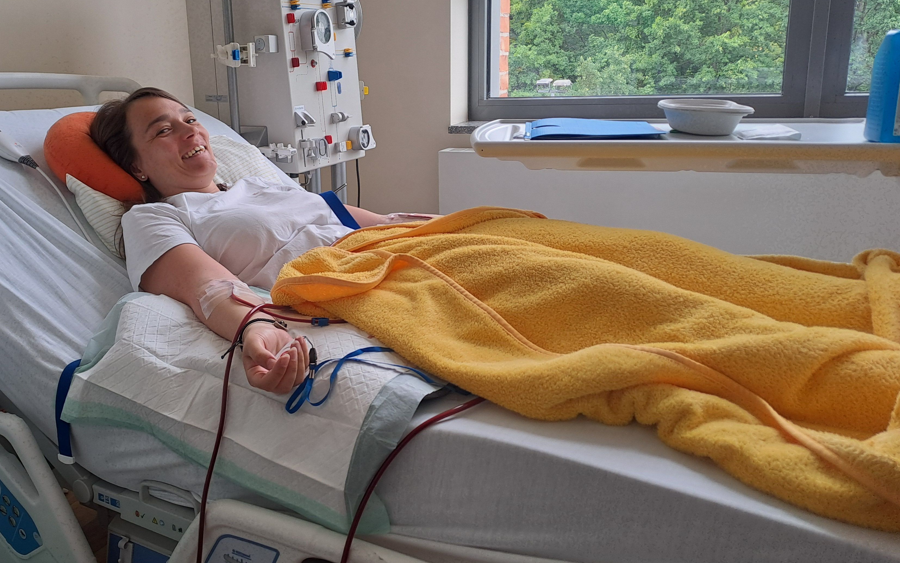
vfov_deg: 39.2
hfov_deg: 59.3
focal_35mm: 32
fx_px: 785
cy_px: 222
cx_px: 370
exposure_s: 1/100
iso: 40
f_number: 1.8
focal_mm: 4.65
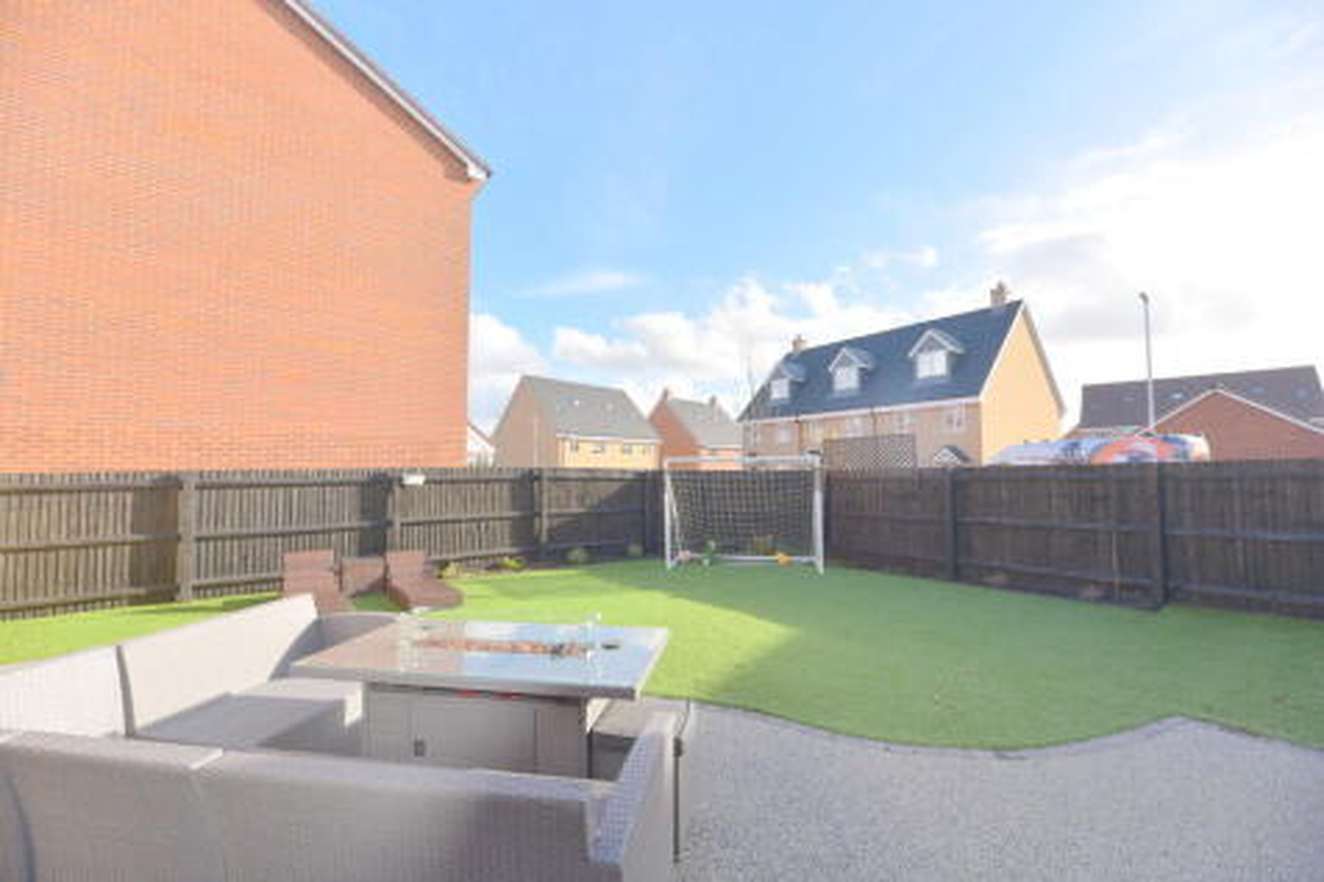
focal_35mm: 14
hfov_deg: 104.3
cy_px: 441
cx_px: 662
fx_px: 515
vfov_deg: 81.2
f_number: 6.3
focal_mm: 14
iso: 100
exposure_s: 1/200
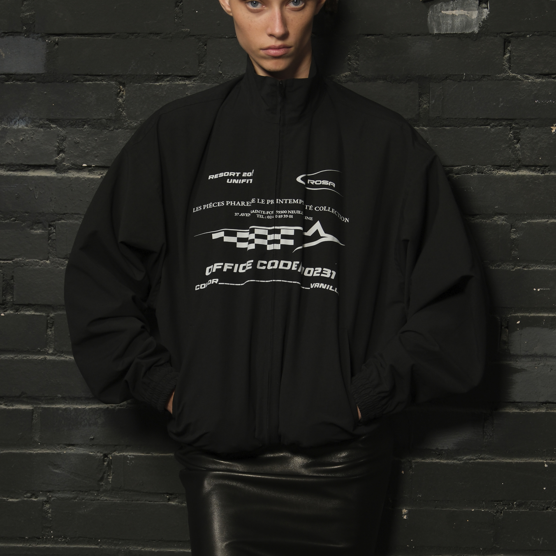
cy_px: 382
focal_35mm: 103
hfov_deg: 16.9
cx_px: 278
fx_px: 1872
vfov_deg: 16.8
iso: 500
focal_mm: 53.3
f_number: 4
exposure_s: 1/125
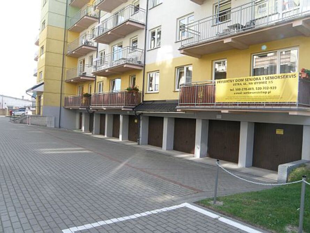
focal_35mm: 26
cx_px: 155
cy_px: 116
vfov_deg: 53.1
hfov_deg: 67.3
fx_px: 233
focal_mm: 4.6
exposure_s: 1/60
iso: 64
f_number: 5.6
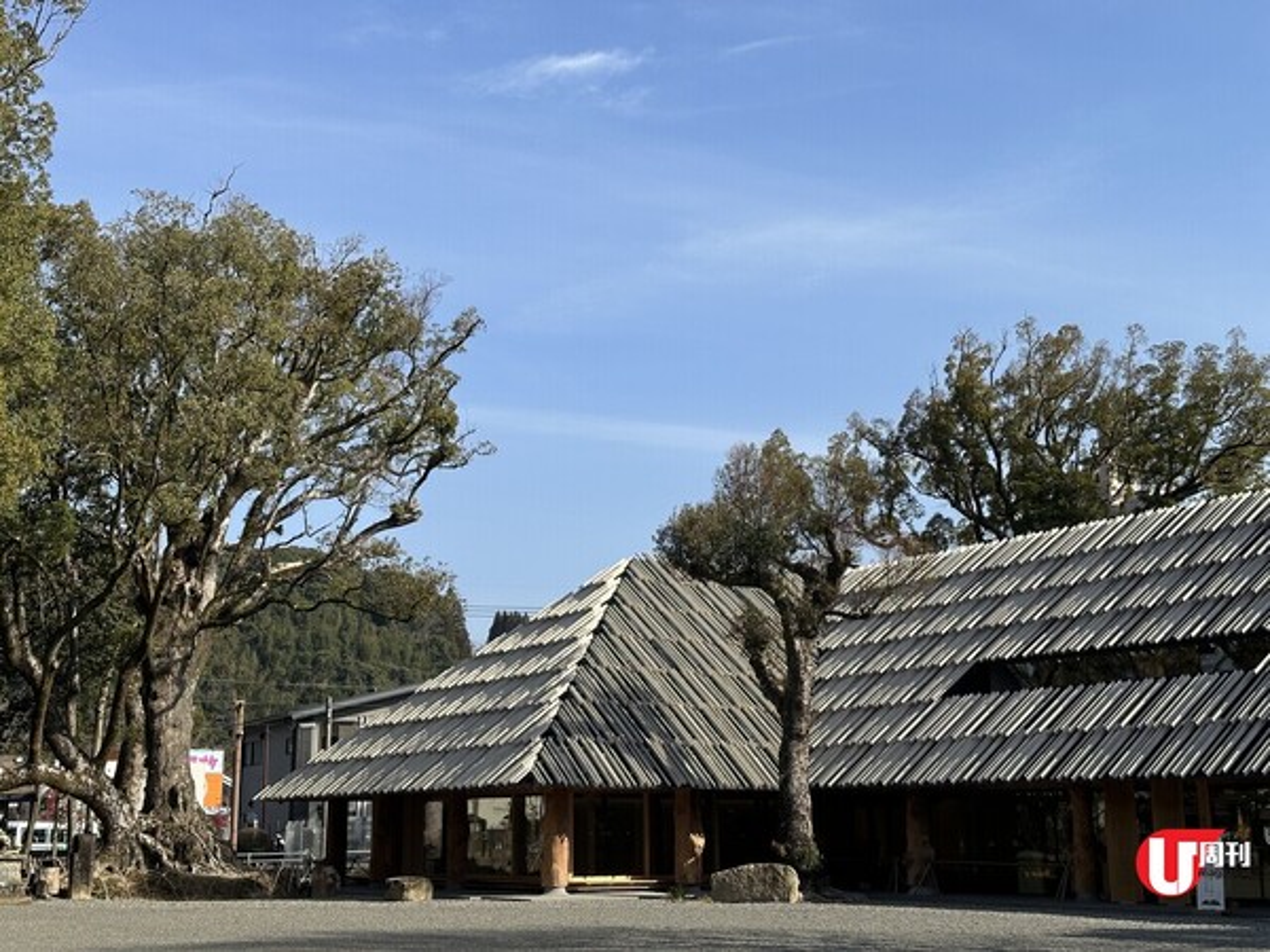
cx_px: 635
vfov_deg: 30.3
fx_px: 1761
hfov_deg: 39.7
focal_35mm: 48
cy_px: 476
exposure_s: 1/3367
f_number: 1.78
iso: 64
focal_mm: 6.86
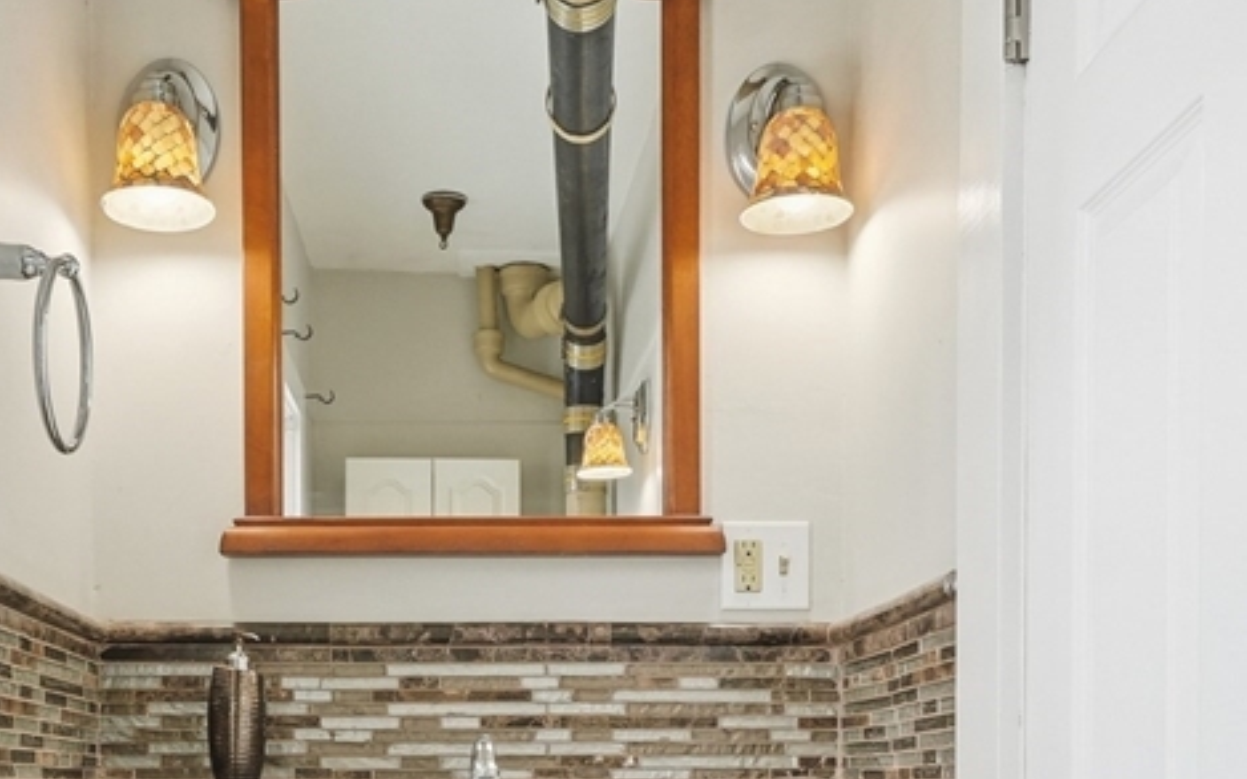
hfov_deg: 48.7
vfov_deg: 29.8
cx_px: 452
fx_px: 1359
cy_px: 780
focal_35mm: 40
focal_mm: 12
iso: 800
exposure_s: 1/1000
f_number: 7.1
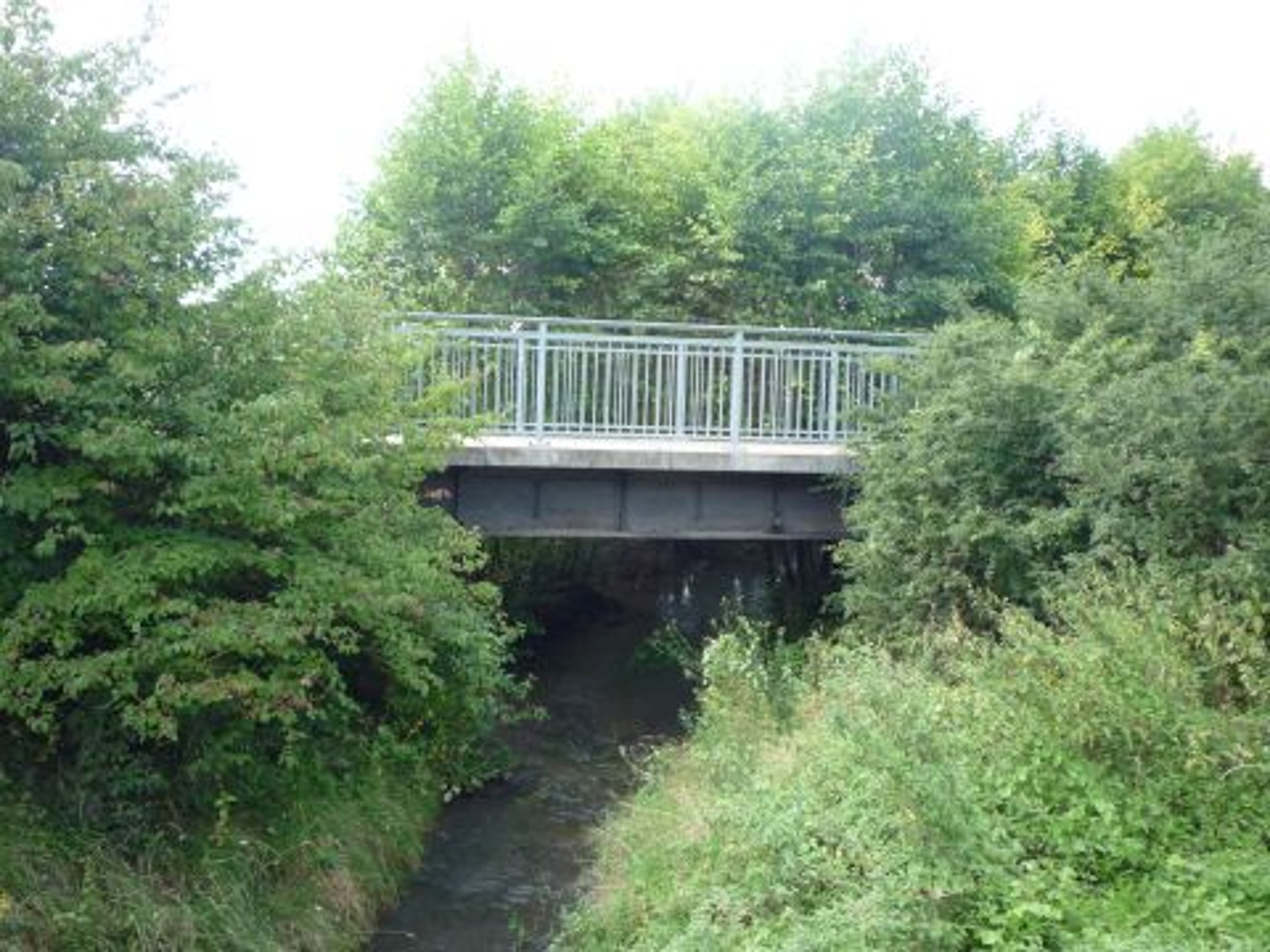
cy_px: 476
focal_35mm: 32
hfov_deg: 56.8
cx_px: 635
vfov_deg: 44.2
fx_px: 1174
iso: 100
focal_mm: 5.2
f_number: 3.3
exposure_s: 1/80
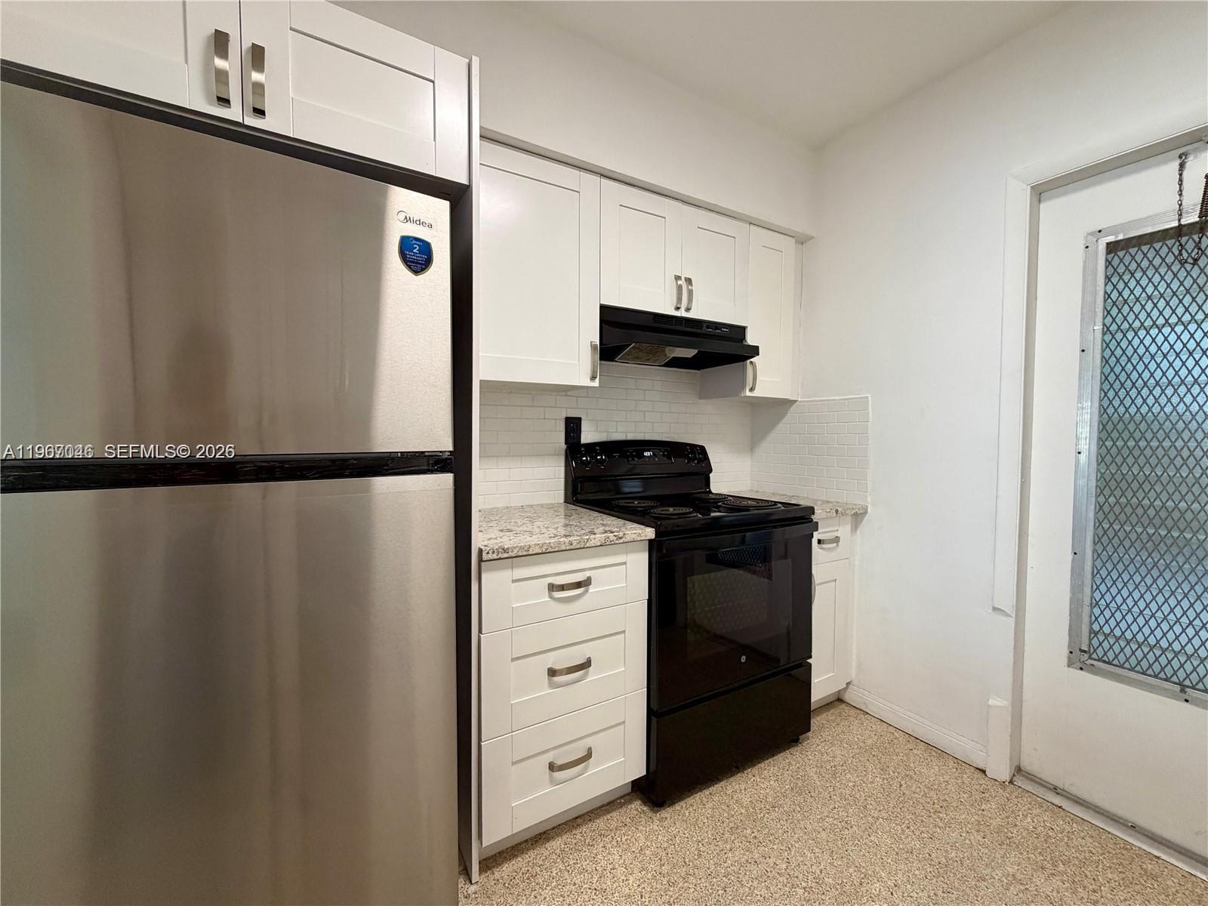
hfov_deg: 102.1
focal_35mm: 14
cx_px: 604
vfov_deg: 85.7
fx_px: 489
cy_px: 453
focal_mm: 2.22
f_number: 2.2
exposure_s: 1/120
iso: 320
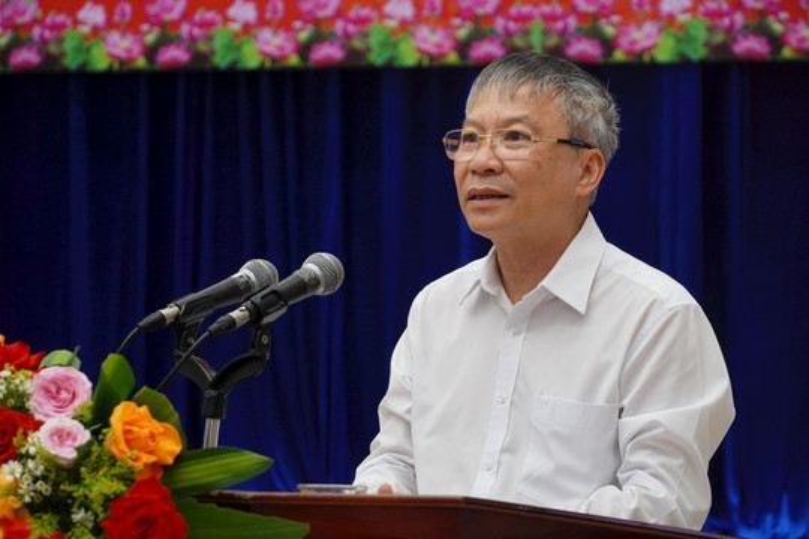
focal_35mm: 132
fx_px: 2966
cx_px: 404
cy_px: 270
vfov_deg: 10.4
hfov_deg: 15.5
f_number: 5.6
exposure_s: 1/40
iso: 320
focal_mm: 88
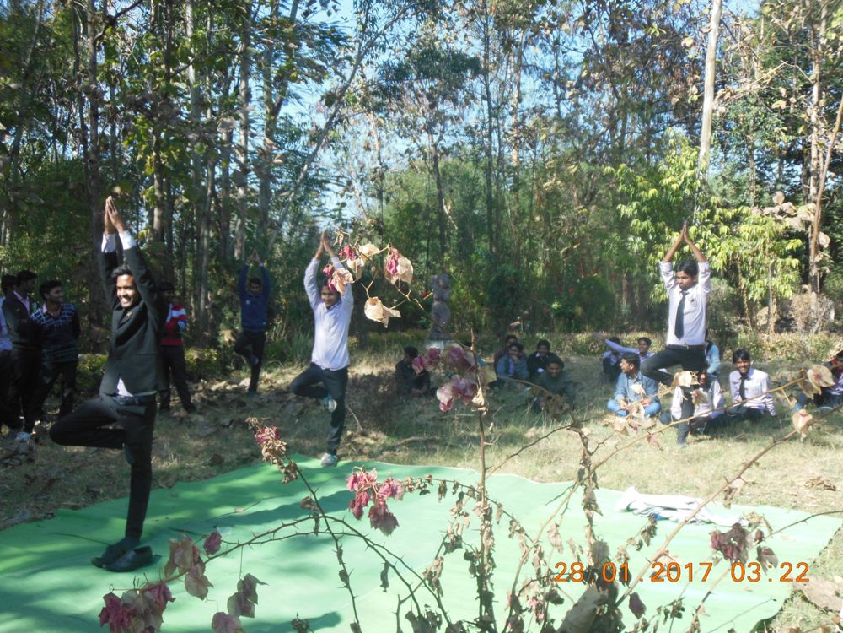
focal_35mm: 38
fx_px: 925
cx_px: 422
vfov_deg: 37.7
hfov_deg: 49.0
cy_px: 316
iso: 125
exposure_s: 1/400
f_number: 3.6
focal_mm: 6.8
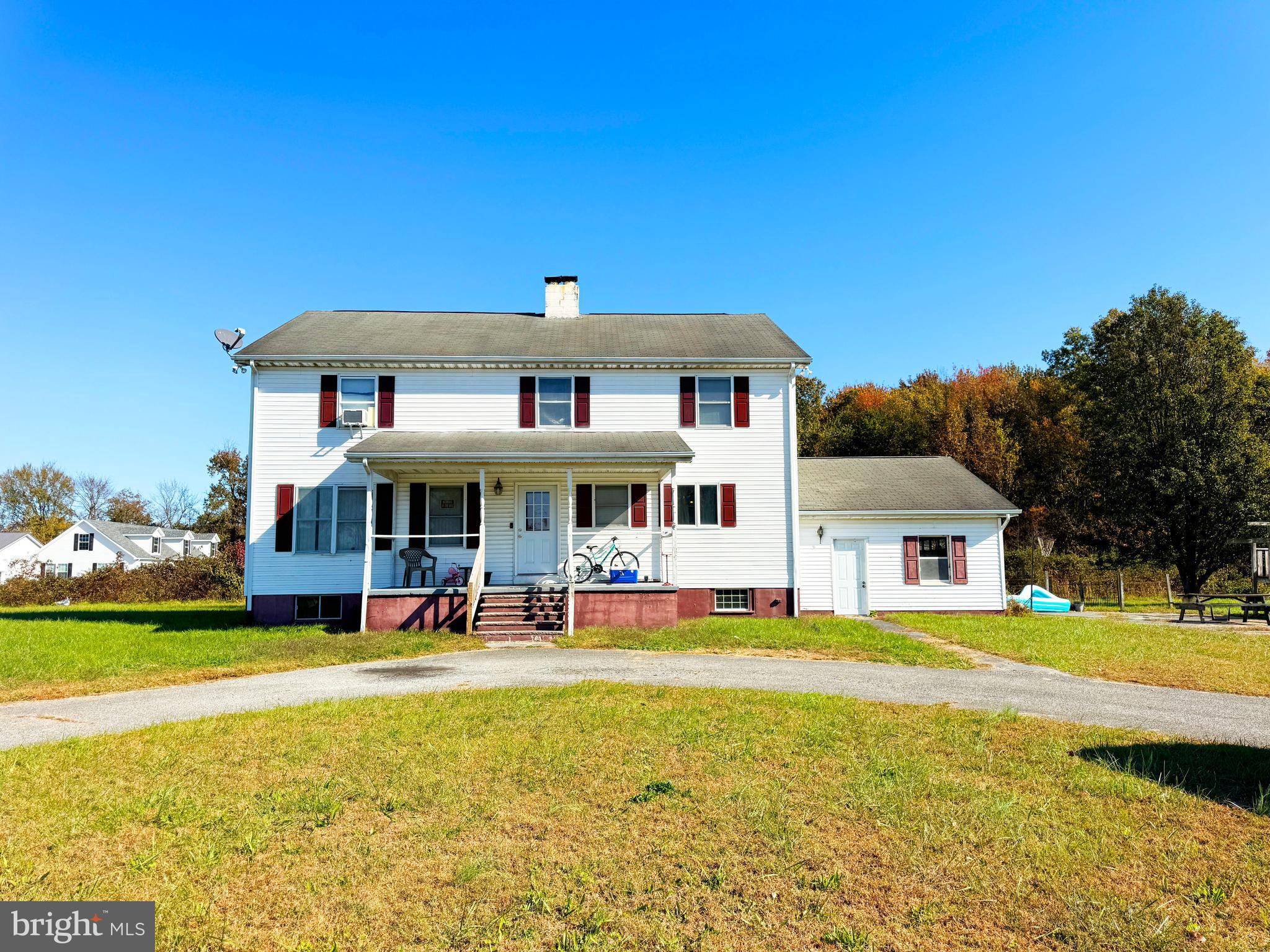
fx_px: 881
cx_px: 635
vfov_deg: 56.8
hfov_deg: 71.6
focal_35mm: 24
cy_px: 476
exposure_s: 1/4950
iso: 80
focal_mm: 6.76
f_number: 1.78
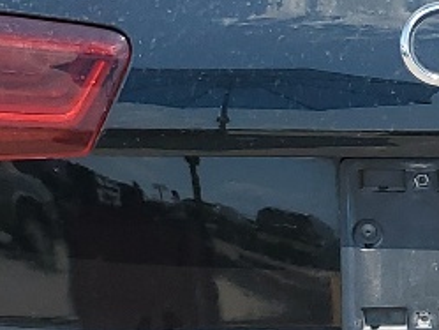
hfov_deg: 11.7
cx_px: 476
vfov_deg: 8.9
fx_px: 2119
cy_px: 122
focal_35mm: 167
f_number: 1.5
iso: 50
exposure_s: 1/2500
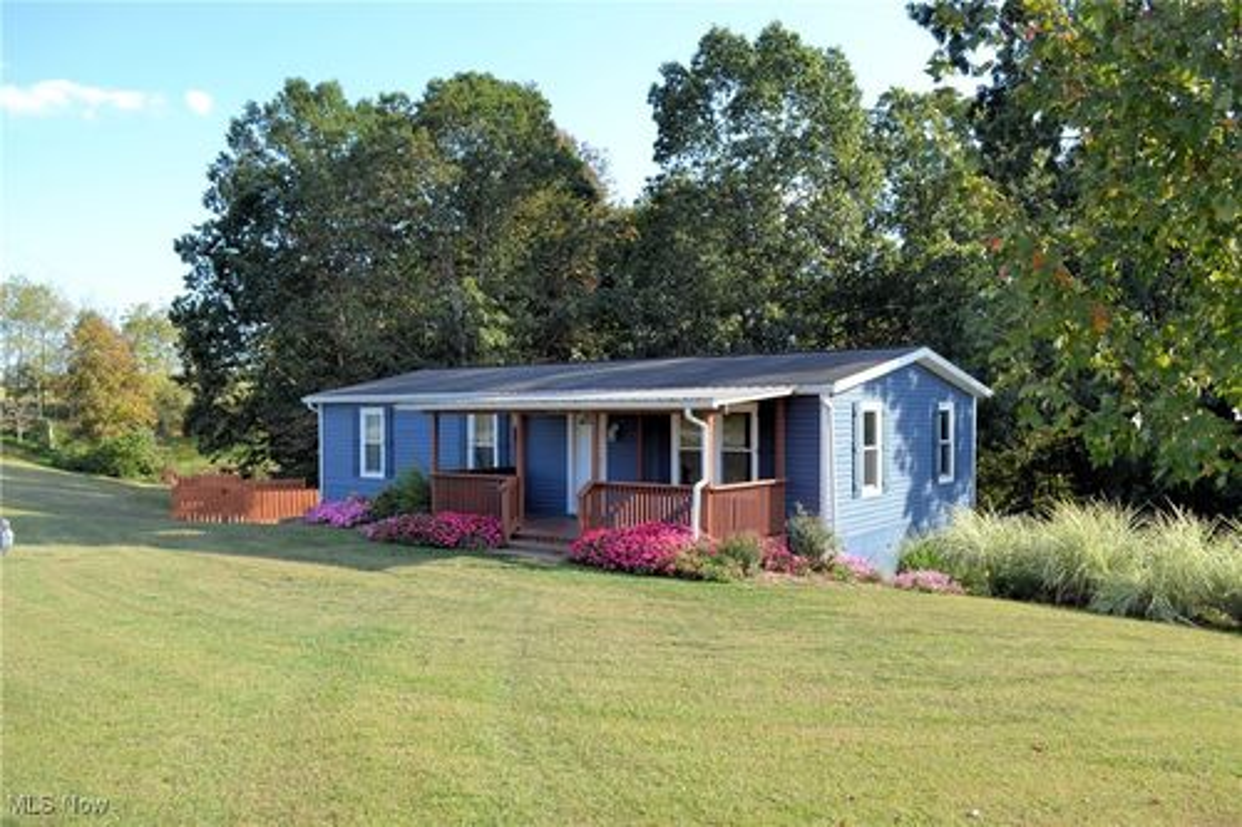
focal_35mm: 27
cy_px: 414
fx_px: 931
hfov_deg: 67.4
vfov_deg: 47.9
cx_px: 621
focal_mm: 18
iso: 100
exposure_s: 1/125
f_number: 5.6
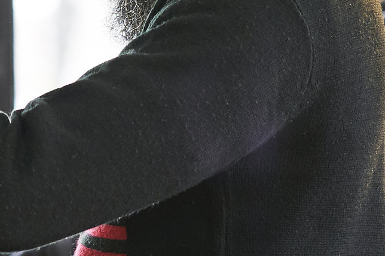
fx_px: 5602
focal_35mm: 524
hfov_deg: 3.9
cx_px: 137
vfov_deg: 2.6
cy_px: 68
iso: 500
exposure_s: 1/100
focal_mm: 90
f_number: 2.8
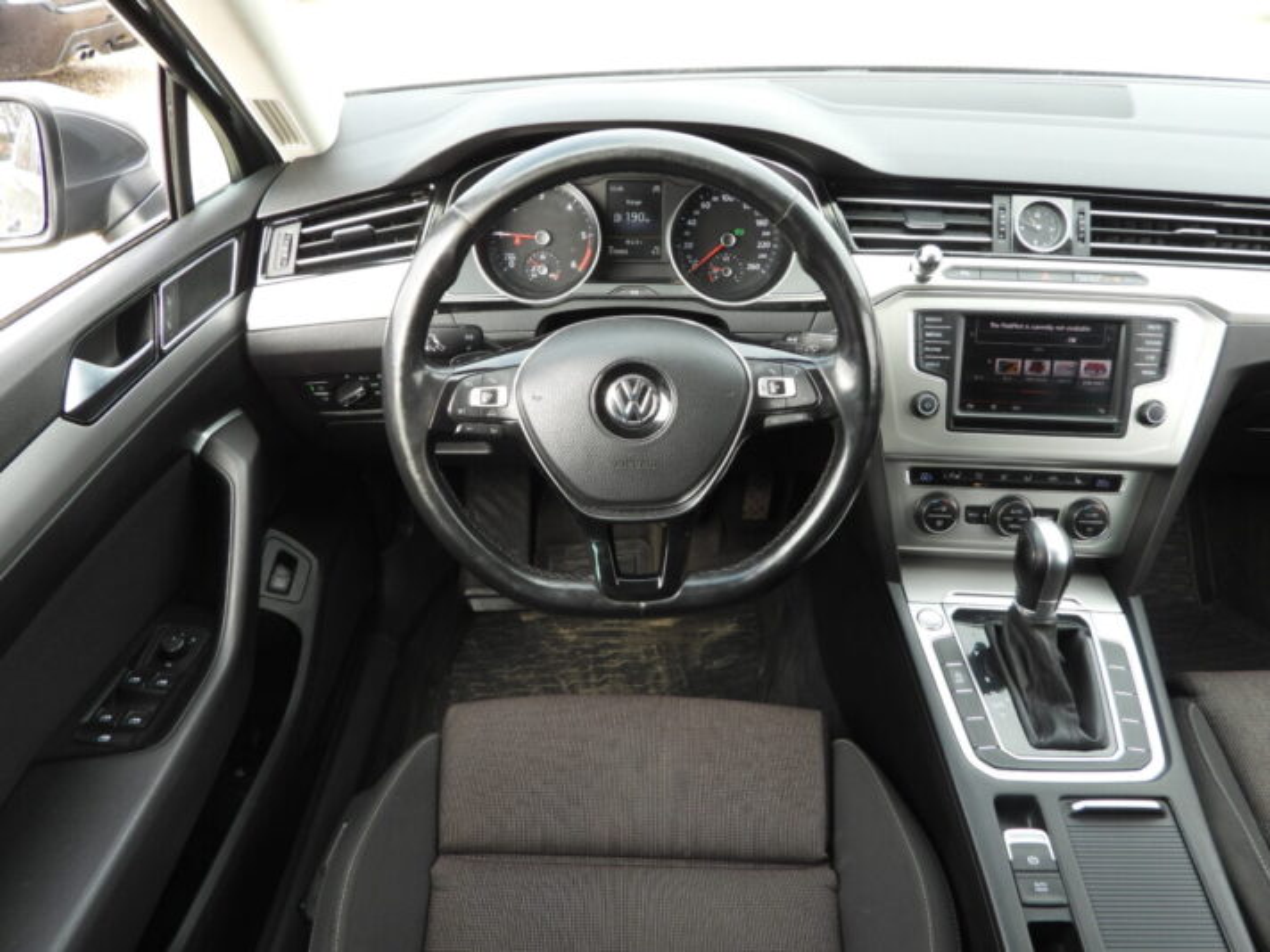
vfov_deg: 56.8
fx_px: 881
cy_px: 476
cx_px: 635
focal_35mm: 24
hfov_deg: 71.6
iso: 100
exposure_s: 1/80
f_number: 2.8
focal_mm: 4.3
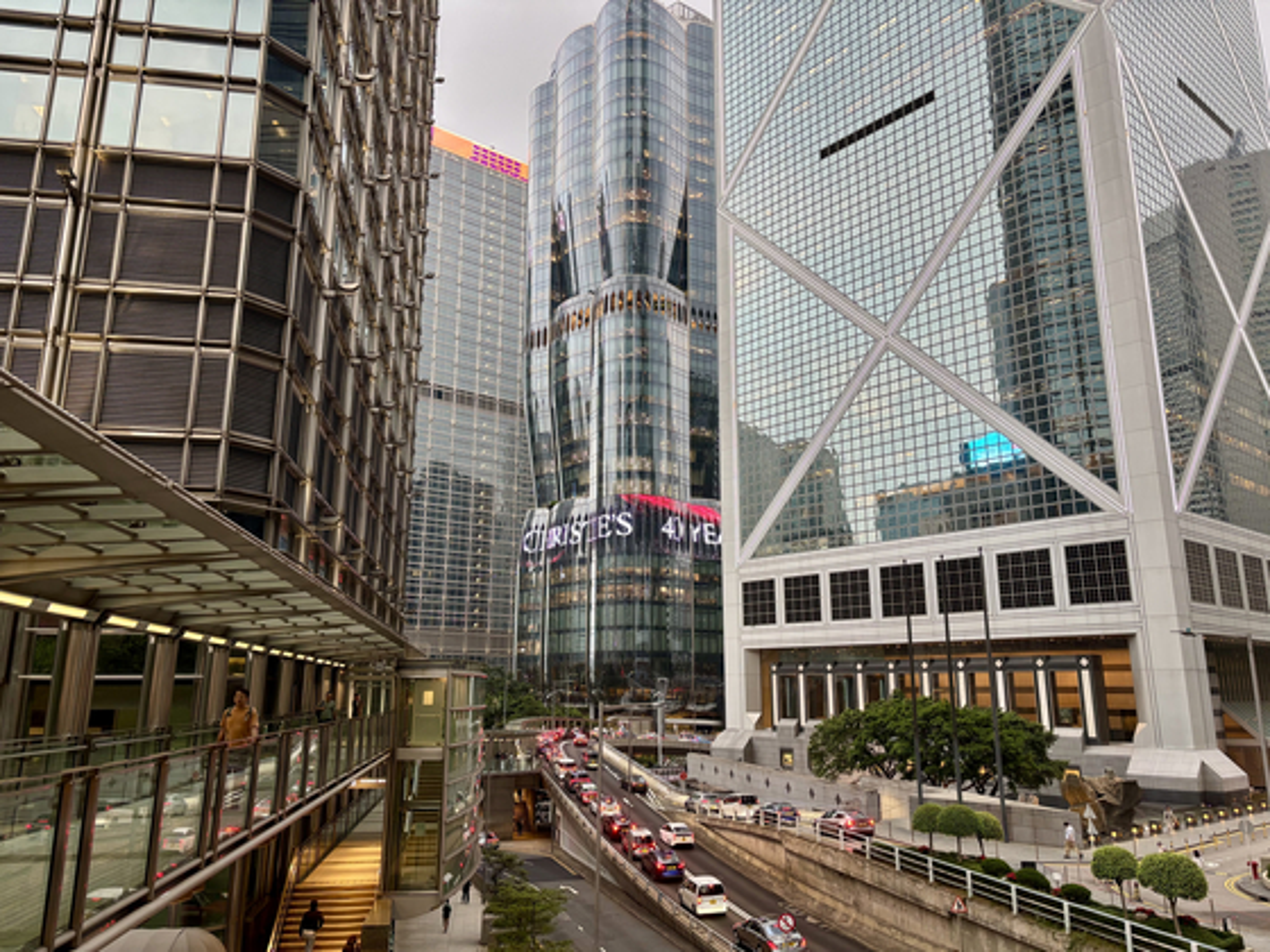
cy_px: 476
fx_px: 954
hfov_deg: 67.3
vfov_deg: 53.1
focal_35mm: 26
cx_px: 635
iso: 80
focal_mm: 5.96
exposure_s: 1/50
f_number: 1.6
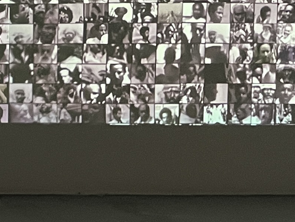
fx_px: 1125
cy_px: -42
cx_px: -443
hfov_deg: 11.8
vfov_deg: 11.0
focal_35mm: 132
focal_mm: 5.1
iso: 250
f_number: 1.6
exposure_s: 1/60
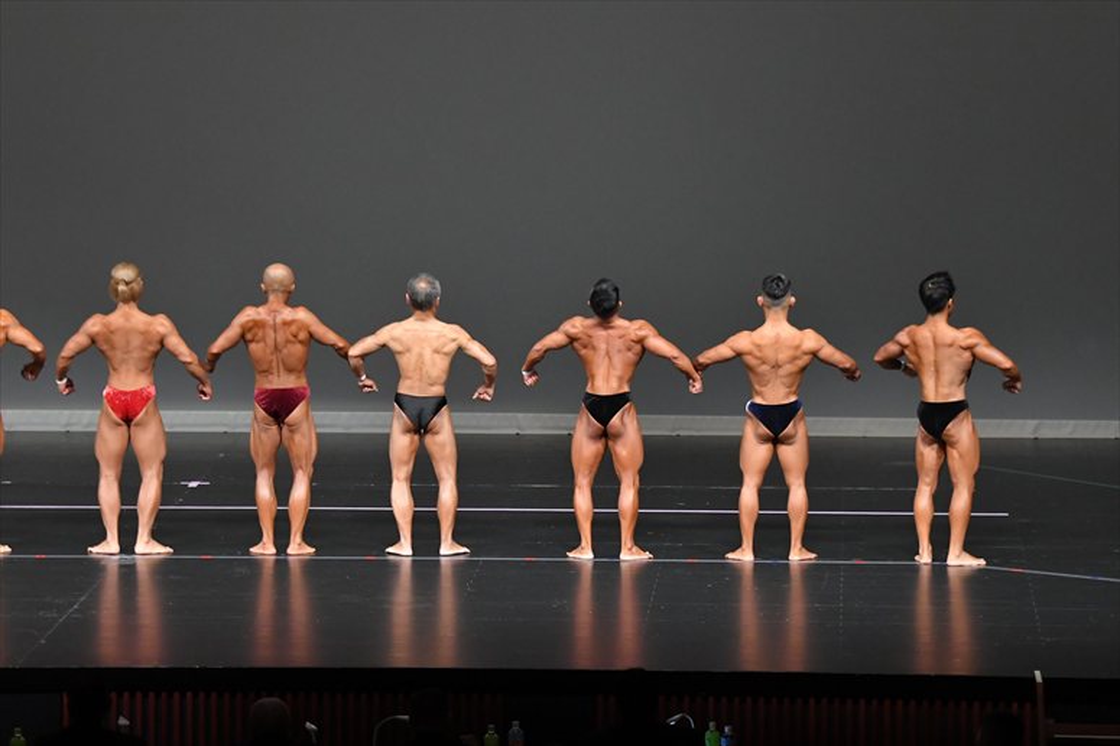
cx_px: 560
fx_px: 5224
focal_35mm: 168
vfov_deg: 8.2
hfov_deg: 12.2
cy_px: 373
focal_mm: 112
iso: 4000
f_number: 5.6
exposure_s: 1/400
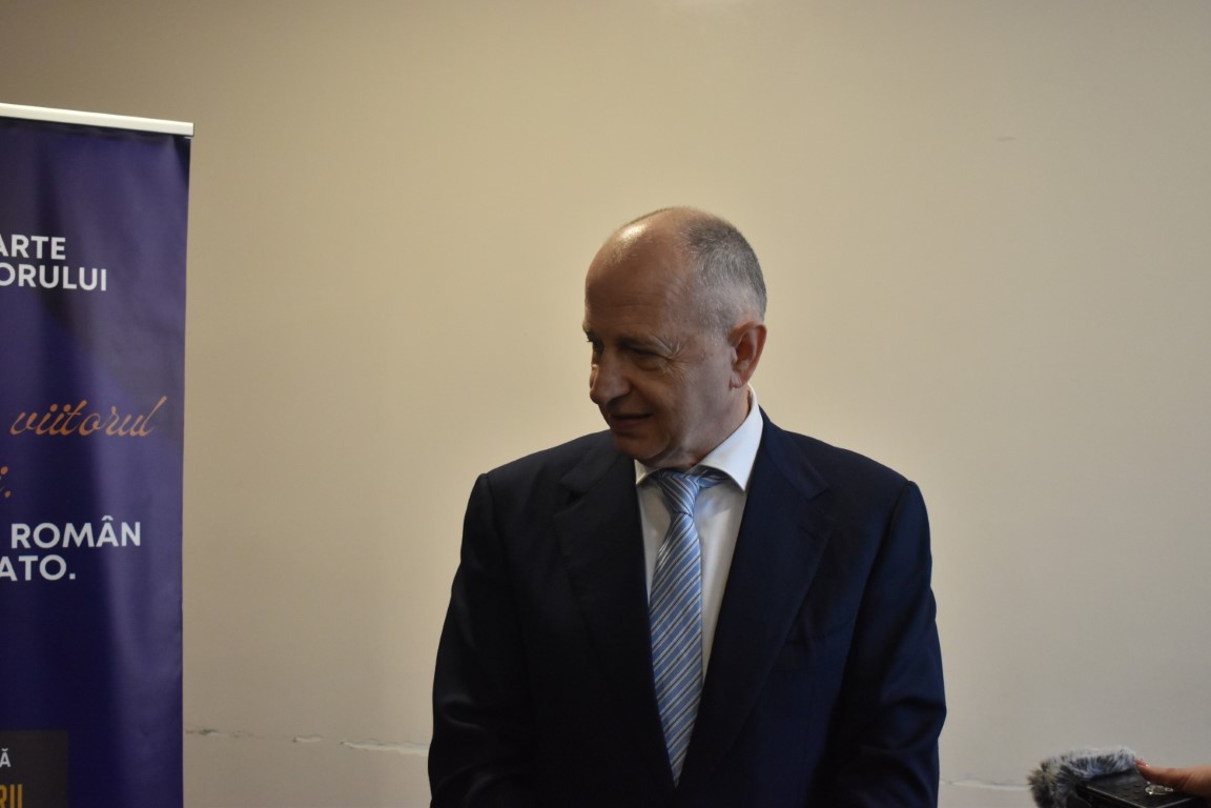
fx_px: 1816
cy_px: 404
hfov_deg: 36.9
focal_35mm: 54
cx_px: 606
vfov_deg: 25.1
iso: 1800
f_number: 4.8
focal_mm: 36
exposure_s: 1/125
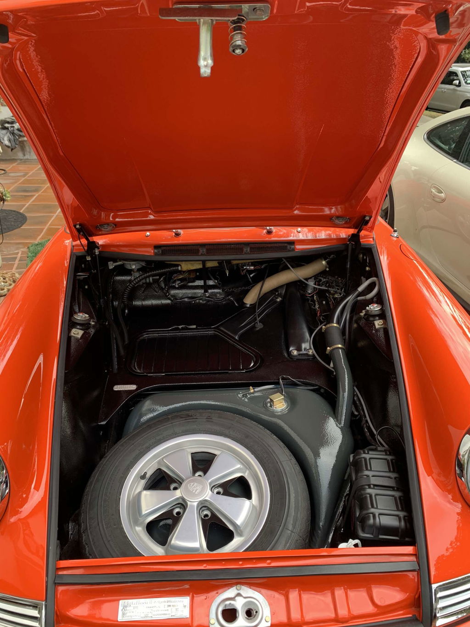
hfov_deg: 53.1
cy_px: 314
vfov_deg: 67.3
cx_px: 235
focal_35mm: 26
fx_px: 471
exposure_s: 1/122
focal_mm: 4.25
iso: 32
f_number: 1.8
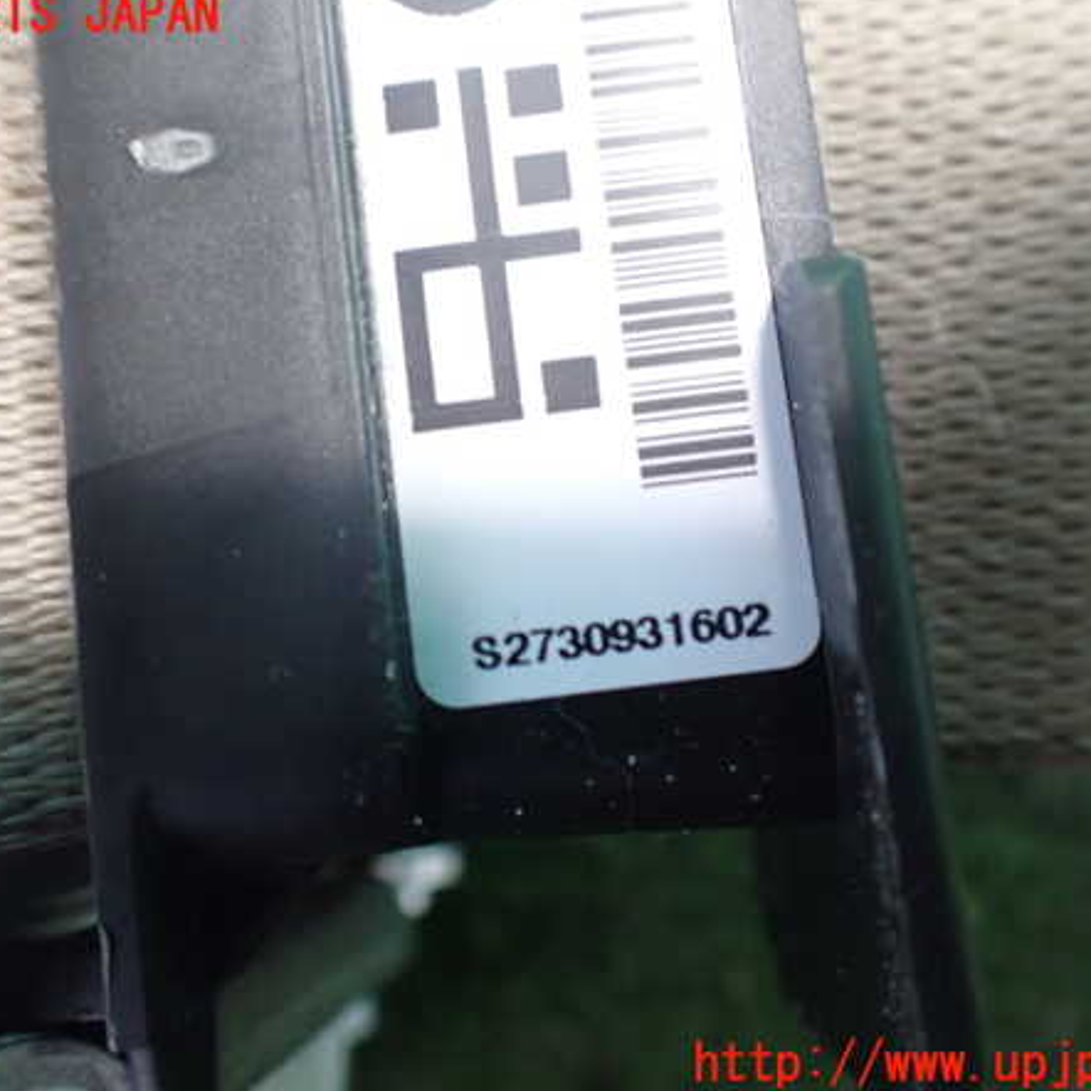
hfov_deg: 46.0
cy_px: 541
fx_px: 1284
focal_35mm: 36
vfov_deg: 46.0
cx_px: 511
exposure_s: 1/30
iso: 800
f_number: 2.3
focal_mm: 5.4
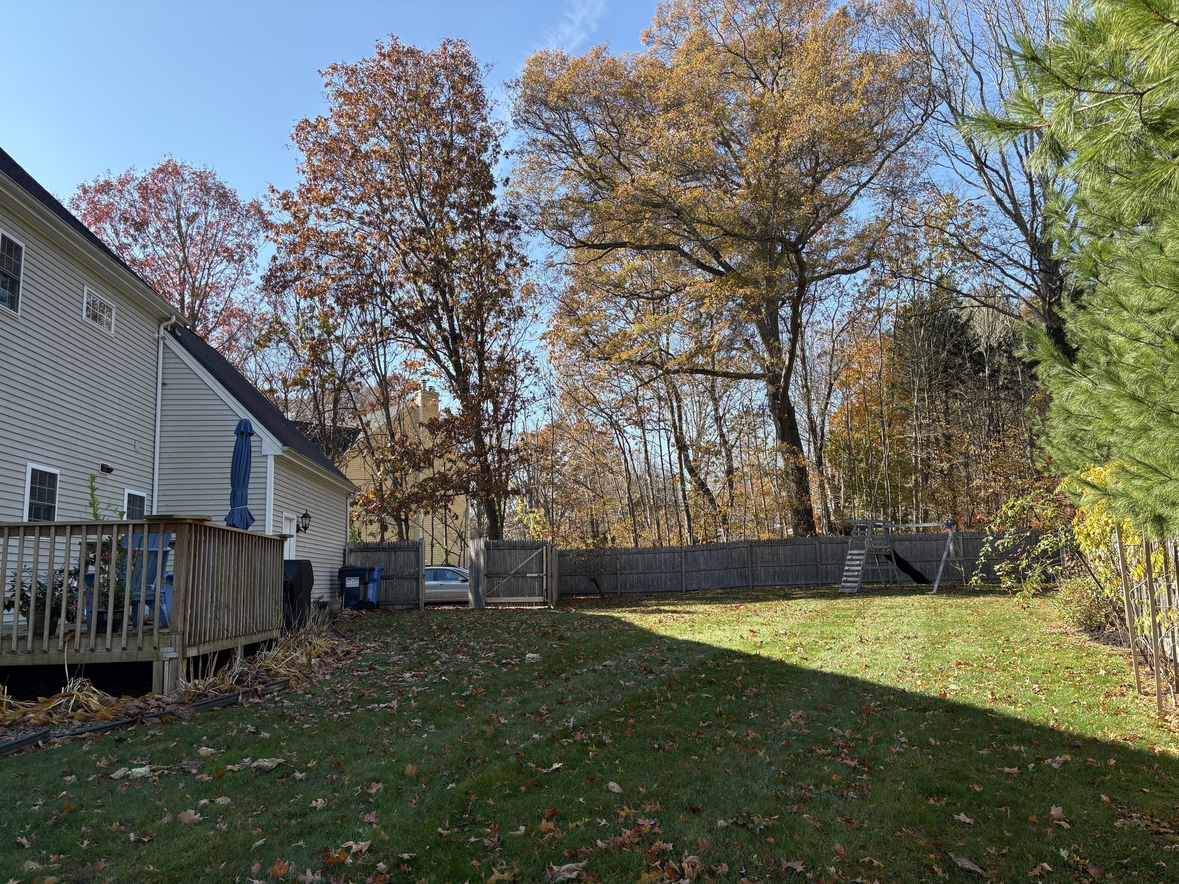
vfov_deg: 53.1
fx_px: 886
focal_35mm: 26
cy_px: 442
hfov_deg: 67.3
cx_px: 590
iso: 64
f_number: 1.6
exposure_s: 1/1337
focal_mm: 5.96
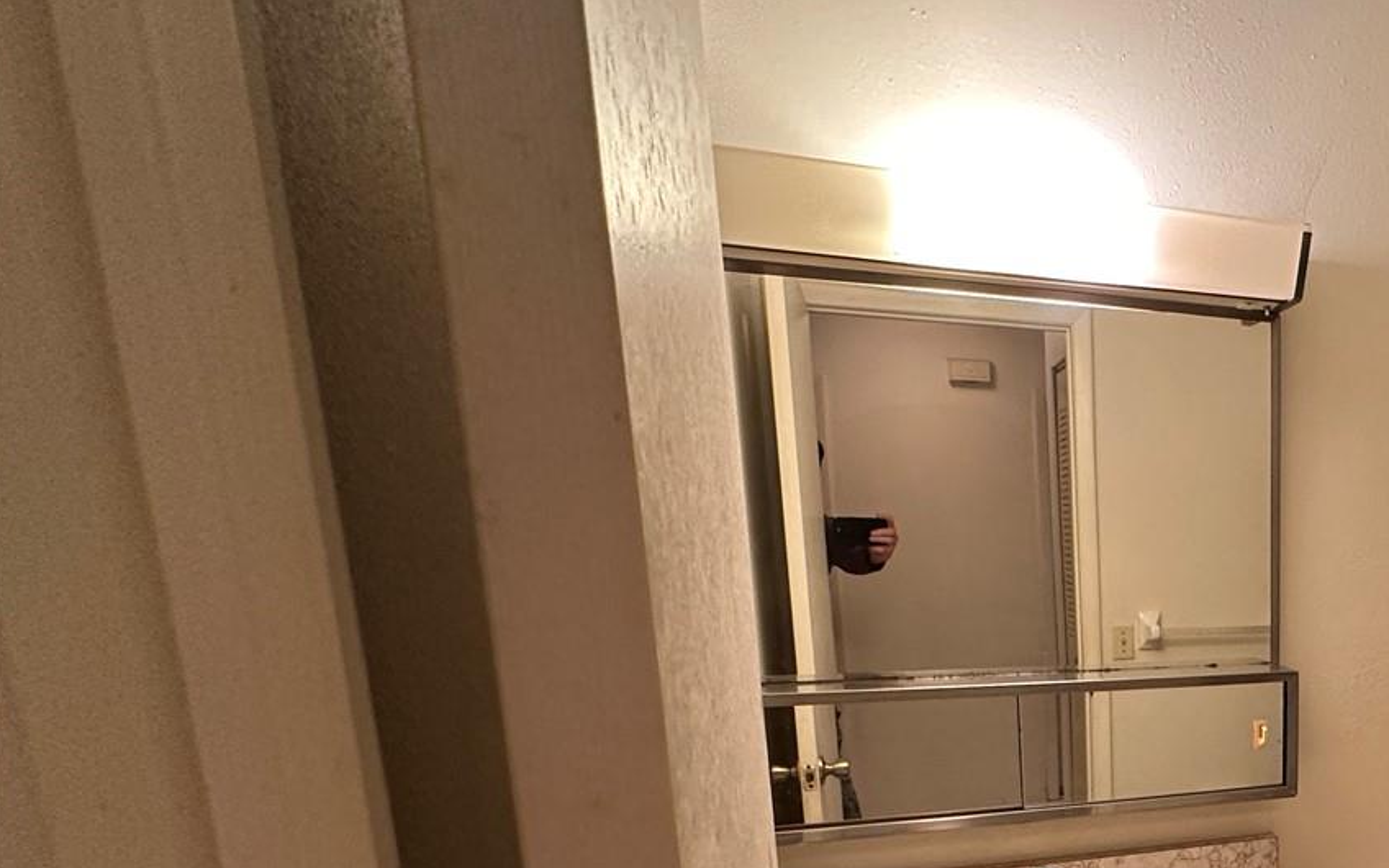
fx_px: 1060
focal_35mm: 28
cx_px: 1301
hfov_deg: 55.6
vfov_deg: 41.8
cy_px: 742
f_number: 2.2
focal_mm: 2.22
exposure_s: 1/60
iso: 320
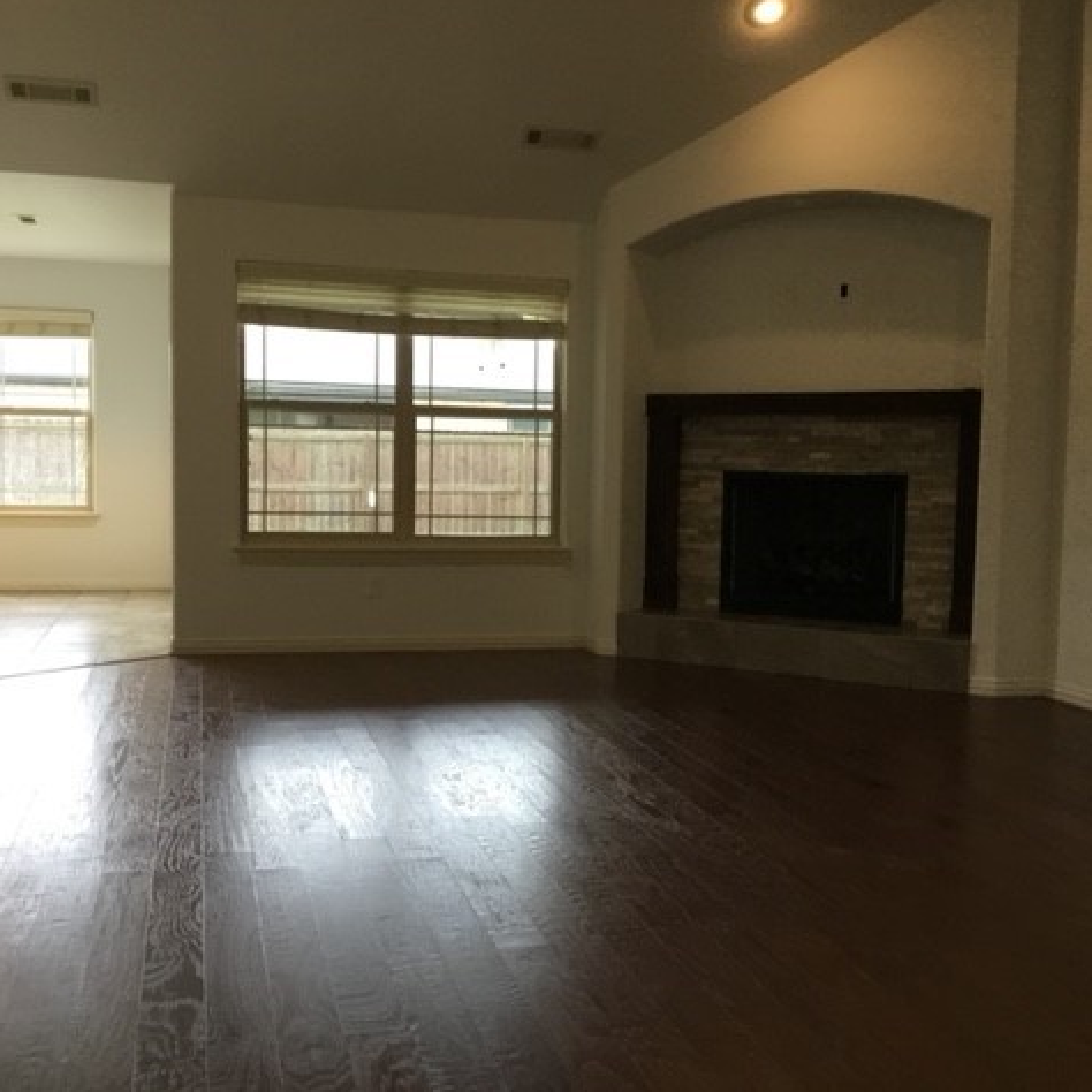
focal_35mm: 37
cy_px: 544
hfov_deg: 44.9
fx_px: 1321
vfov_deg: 44.9
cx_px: 551
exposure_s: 1/30
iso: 50
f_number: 2.4
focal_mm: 3.3
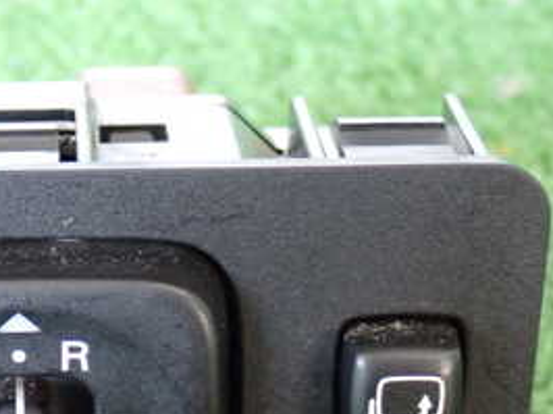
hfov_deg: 16.1
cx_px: 133
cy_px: 383
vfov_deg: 12.0
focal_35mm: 122
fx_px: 1947
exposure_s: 1/50
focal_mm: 9.65
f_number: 3.3
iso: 640
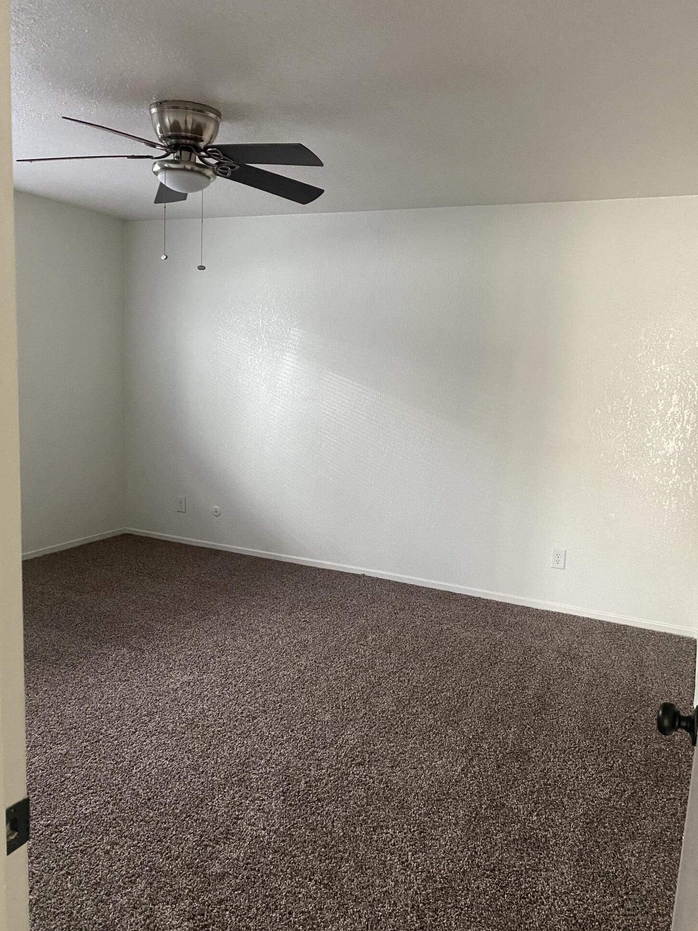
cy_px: 474
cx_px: 342
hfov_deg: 51.3
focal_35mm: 27
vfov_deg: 65.3
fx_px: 726
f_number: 1.8
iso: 400
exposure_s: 1/60
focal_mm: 4.25
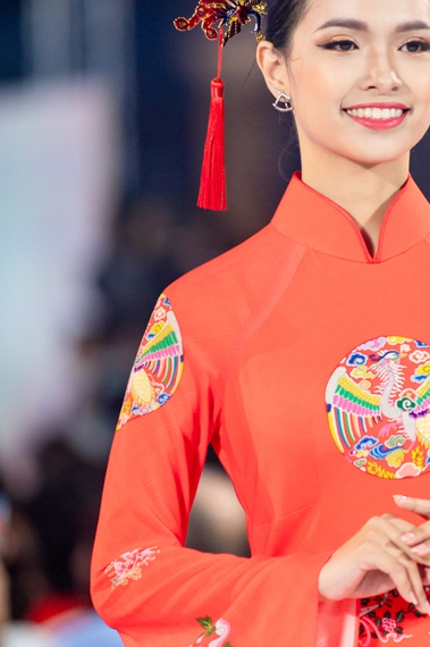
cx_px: 371
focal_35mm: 454
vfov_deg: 4.5
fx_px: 8148
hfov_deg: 3.0
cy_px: 274
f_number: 3.2
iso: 2500
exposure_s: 1/800
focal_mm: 200
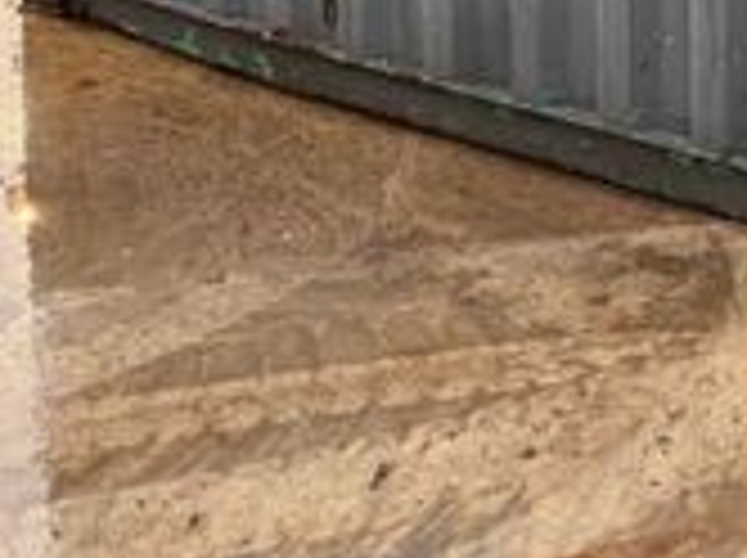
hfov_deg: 19.8
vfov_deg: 14.9
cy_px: -432
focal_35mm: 87
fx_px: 1875
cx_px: 1089
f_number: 1.78
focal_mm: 6.76
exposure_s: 1/180
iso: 160
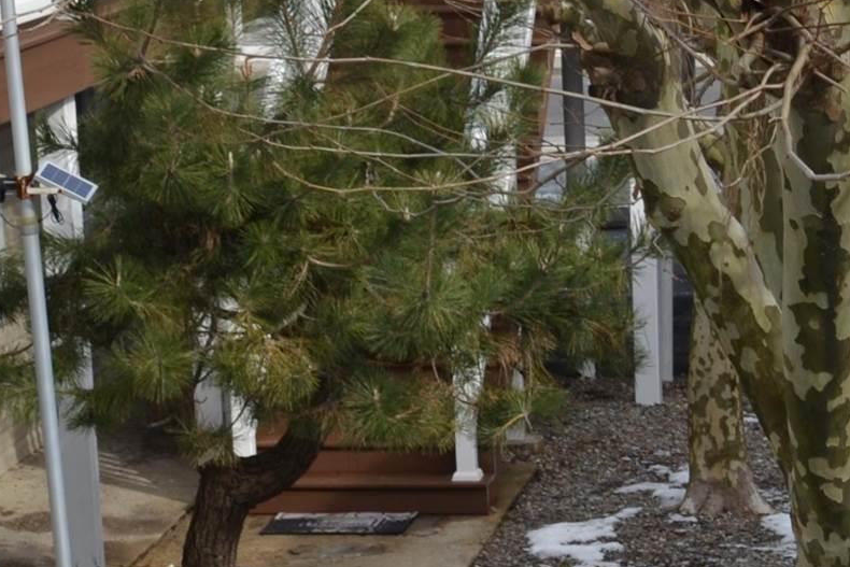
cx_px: 1023
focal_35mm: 140
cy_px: 660
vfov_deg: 9.7
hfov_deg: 14.2
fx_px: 3306
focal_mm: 24
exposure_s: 1/160
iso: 100
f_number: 6.3
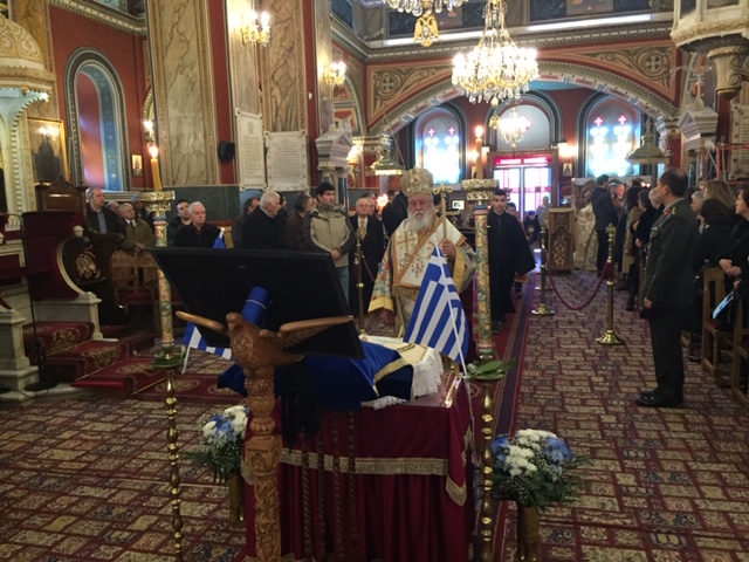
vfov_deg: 48.2
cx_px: 374
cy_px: 281
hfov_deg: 61.7
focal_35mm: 29
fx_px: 627
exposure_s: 1/17
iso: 250
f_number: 2.2
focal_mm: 4.15
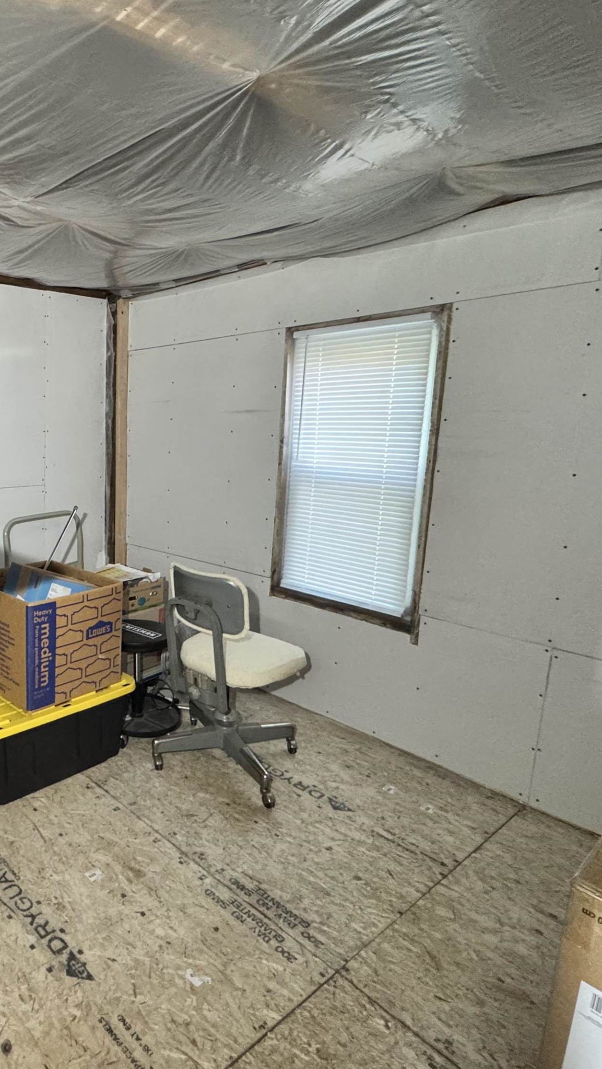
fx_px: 596
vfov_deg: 83.8
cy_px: 524
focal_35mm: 21
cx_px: 21
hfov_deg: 46.3
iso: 500
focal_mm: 2.22
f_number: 2.2
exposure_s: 1/60
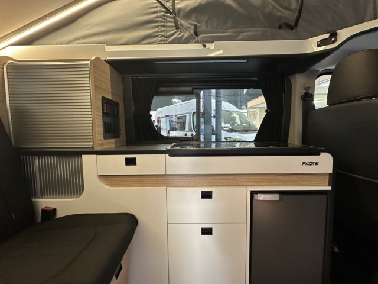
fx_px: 153
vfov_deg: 85.7
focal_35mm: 14
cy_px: 142
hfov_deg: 102.1
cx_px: 189
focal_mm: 2.22
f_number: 2.2
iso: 500
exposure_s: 1/50
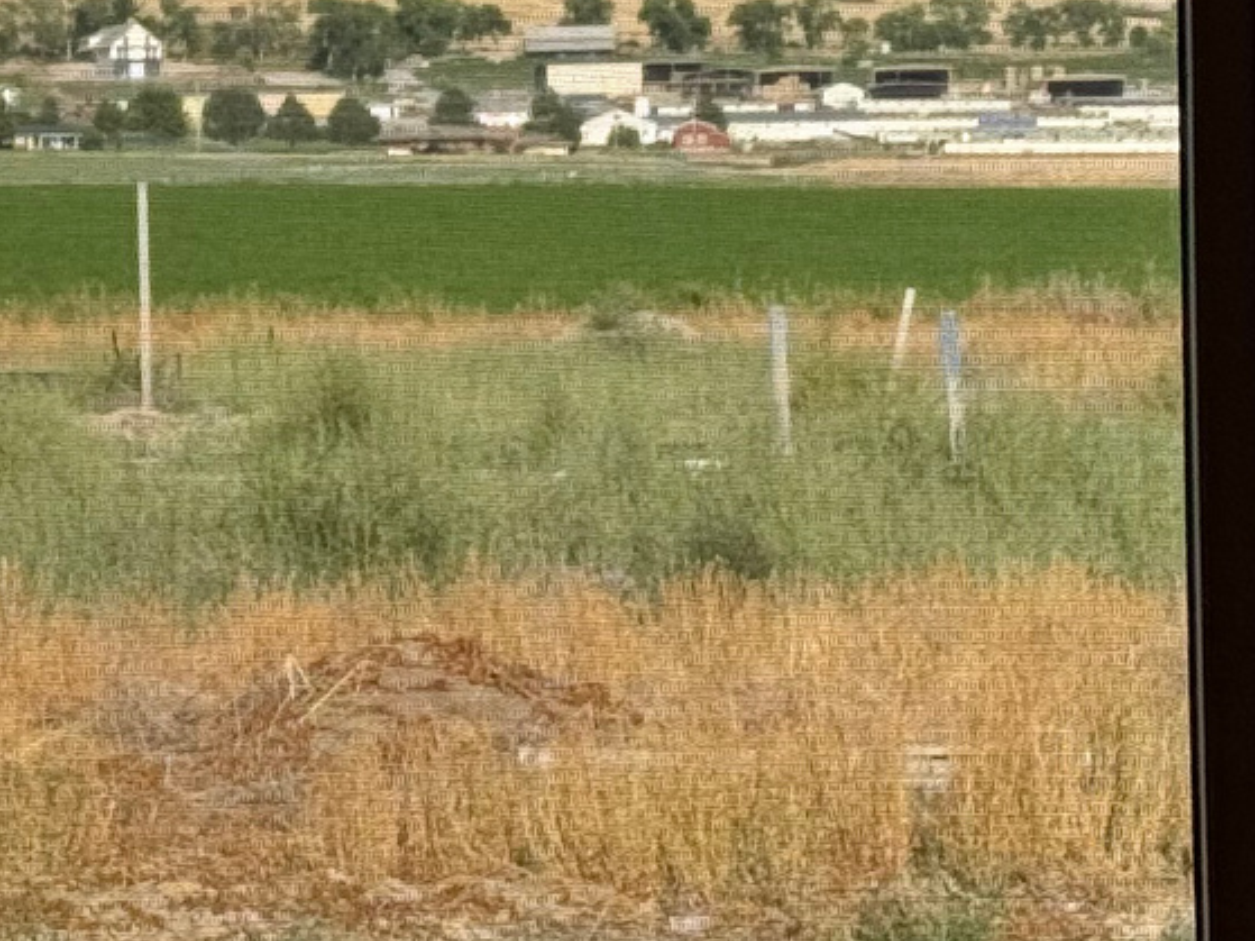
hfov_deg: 11.0
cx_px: -317
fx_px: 6379
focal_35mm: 176
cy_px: 290
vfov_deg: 8.4
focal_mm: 6.76
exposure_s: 1/2833
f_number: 1.78
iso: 64
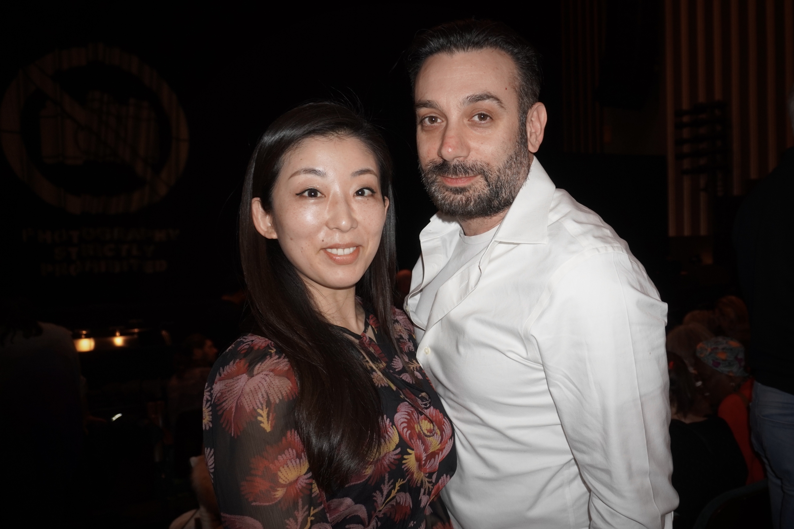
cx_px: 397
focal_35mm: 24
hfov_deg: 73.7
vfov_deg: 53.1
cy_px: 264
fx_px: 529
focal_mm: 16
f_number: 3.5
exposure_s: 1/60
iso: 500
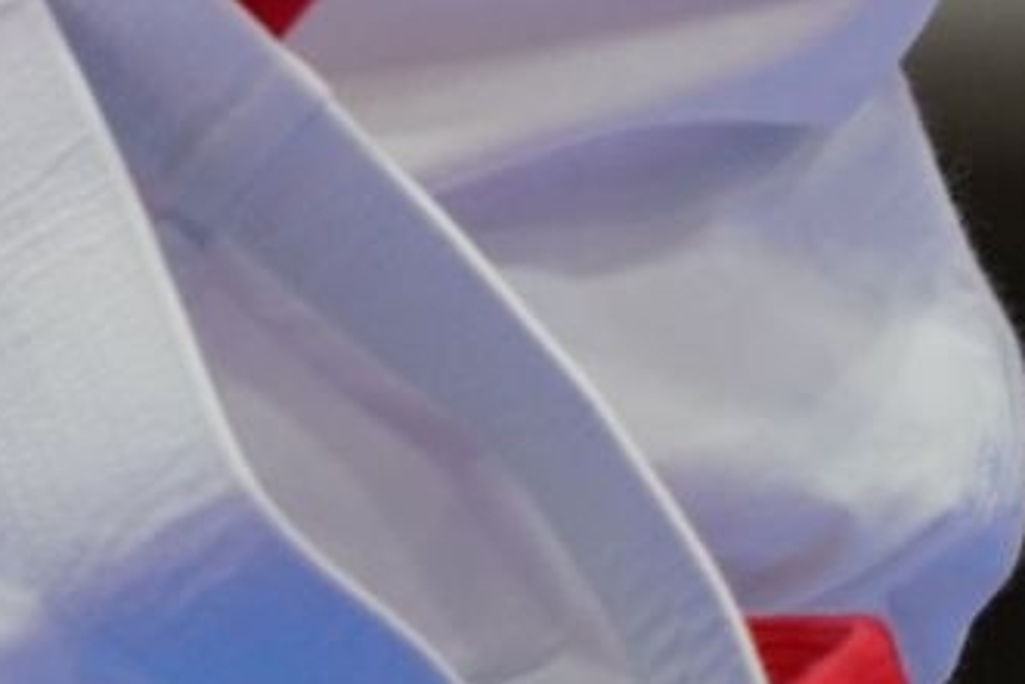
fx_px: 61980
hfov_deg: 0.9
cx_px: -601
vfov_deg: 0.6
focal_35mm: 2176
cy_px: -1018
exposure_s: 1/400
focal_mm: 400
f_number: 2.8
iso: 1250
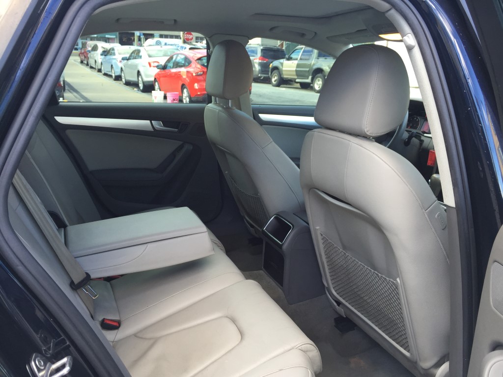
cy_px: 188
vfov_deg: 48.2
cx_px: 252
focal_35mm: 29
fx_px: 421
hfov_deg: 61.7
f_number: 2.2
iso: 32
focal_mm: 4.15
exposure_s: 1/60
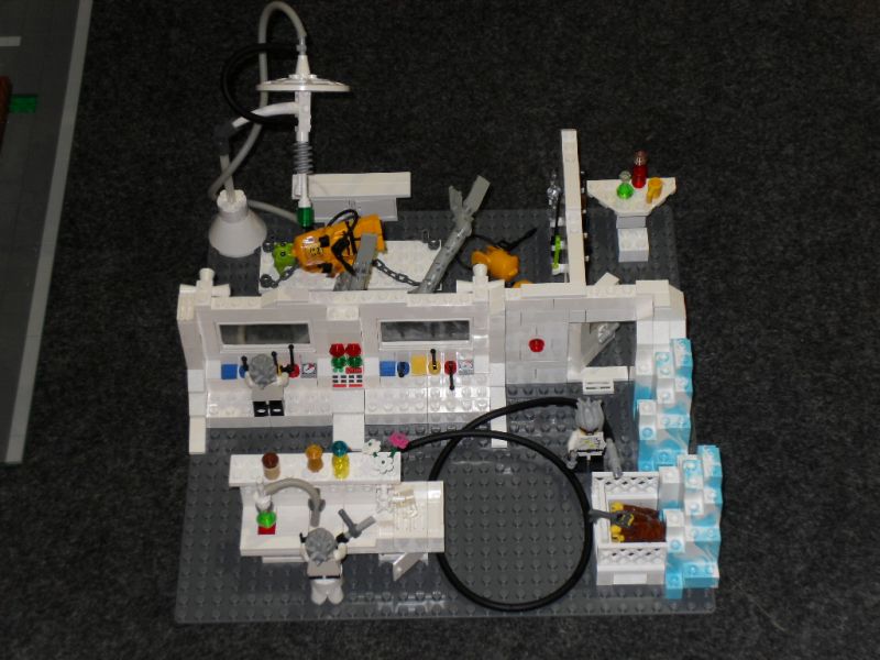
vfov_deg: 19.6
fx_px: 1907
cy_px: 330
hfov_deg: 26.0
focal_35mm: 75
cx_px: 440
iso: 200
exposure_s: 1/90
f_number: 4.9
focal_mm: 16.1
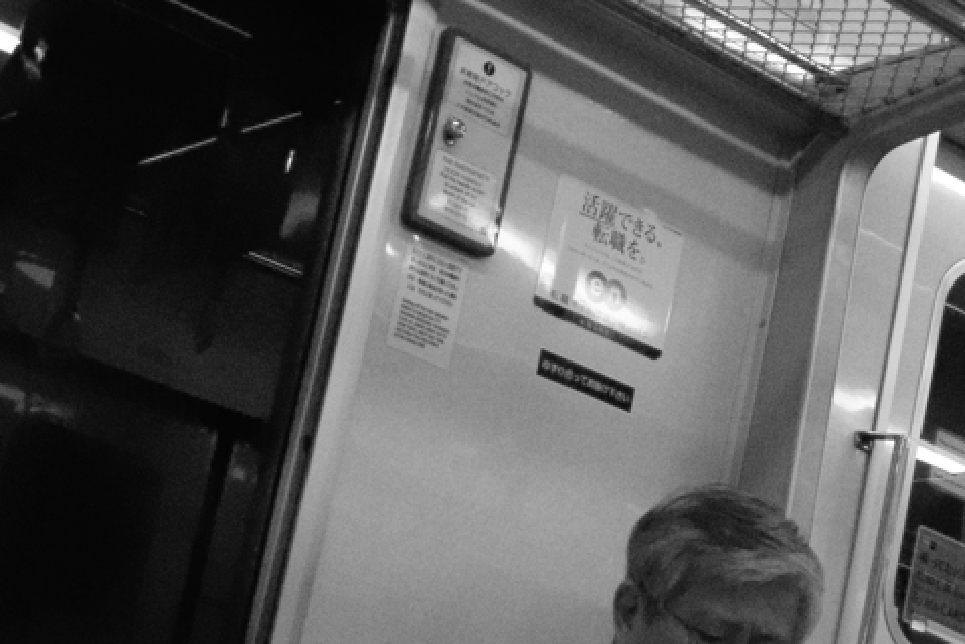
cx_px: 283
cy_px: 571
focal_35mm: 88
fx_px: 2359
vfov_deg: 15.4
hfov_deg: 23.0
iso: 3200
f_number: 3.2
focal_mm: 24.2
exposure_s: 1/500
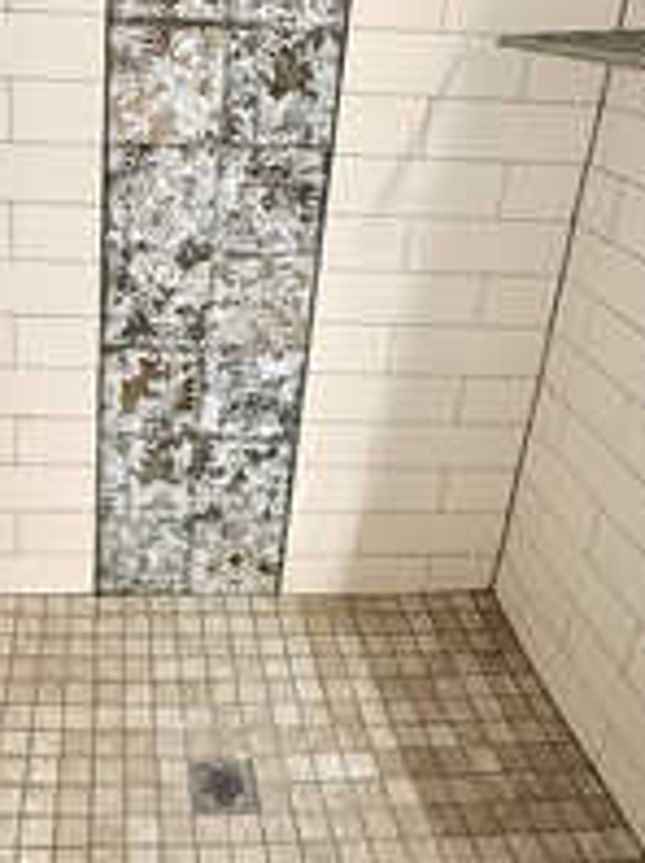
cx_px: 170
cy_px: 305
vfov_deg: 53.2
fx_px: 847
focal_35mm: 34
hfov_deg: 40.7
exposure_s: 1/60
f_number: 2.2
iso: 400
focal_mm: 2.22
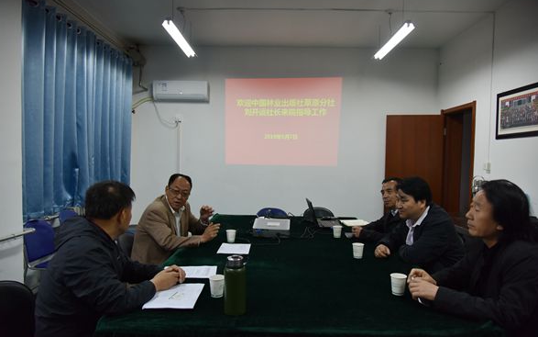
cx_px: 268
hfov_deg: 72.5
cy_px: 175
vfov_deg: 49.3
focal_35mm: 25
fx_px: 367
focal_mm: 24
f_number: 4
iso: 1000
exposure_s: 1/80
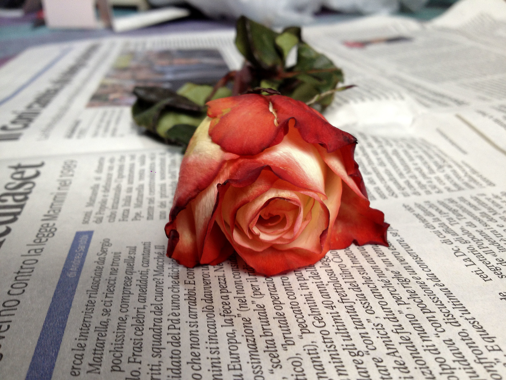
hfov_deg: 52.6
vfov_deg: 40.7
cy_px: 190
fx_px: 512
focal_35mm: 35
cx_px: 253
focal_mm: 4.28
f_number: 2.4
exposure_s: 1/20
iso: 50
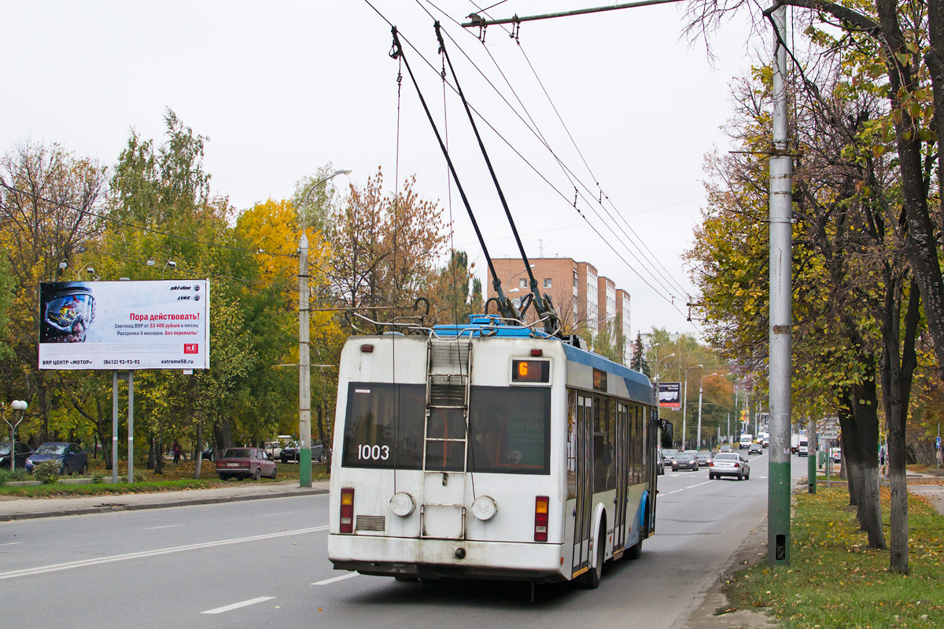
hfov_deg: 37.9
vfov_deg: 25.8
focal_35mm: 52
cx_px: 472
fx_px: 1377
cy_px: 314
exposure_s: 1/640
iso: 400
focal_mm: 35
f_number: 5.6
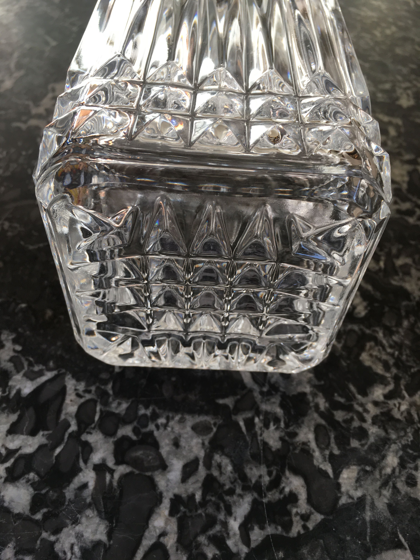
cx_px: 210
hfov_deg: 48.2
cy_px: 280
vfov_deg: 61.7
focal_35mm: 29
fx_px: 469
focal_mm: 4.15
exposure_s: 1/100
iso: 40
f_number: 2.2
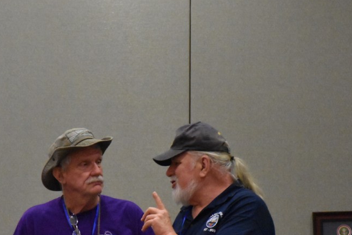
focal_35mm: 260
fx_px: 2542
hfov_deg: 7.9
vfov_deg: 5.3
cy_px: 160
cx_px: 158
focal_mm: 98
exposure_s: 1/125
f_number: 5.6
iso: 9000
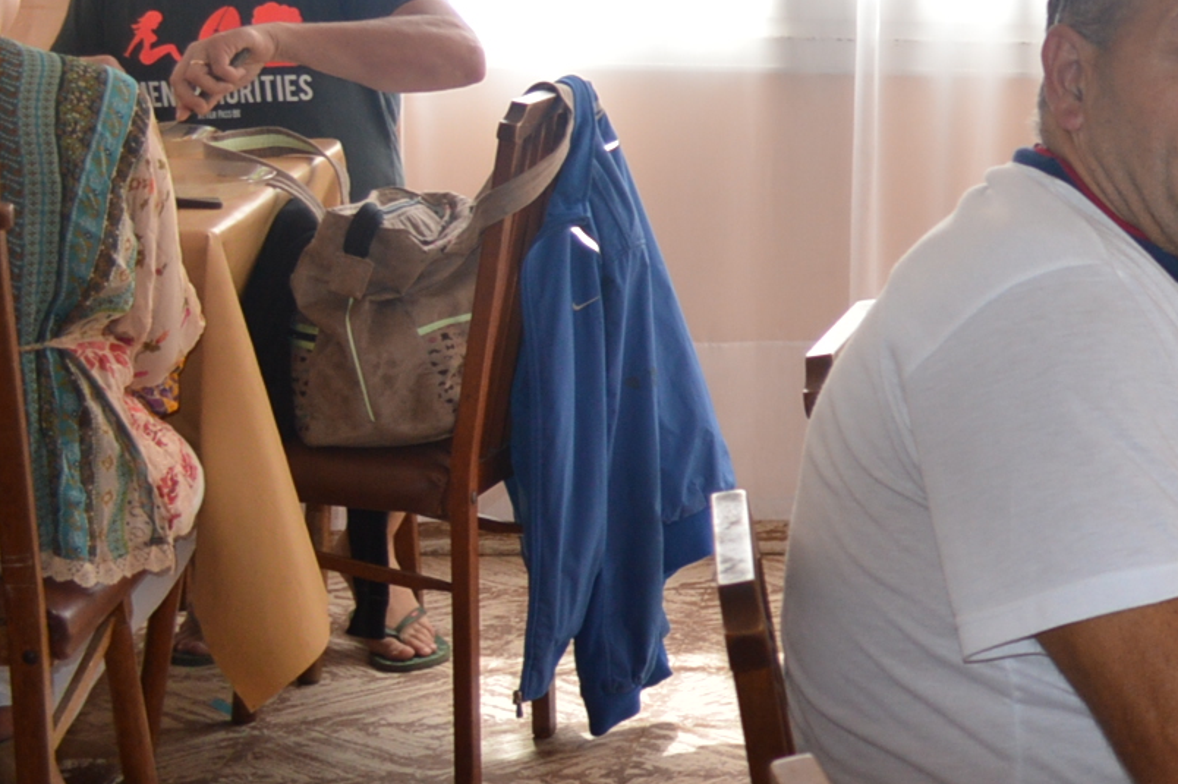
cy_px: 286
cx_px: 2144
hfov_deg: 16.7
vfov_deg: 13.5
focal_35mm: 101
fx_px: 3303
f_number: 4
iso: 200
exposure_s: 1/125
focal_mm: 18
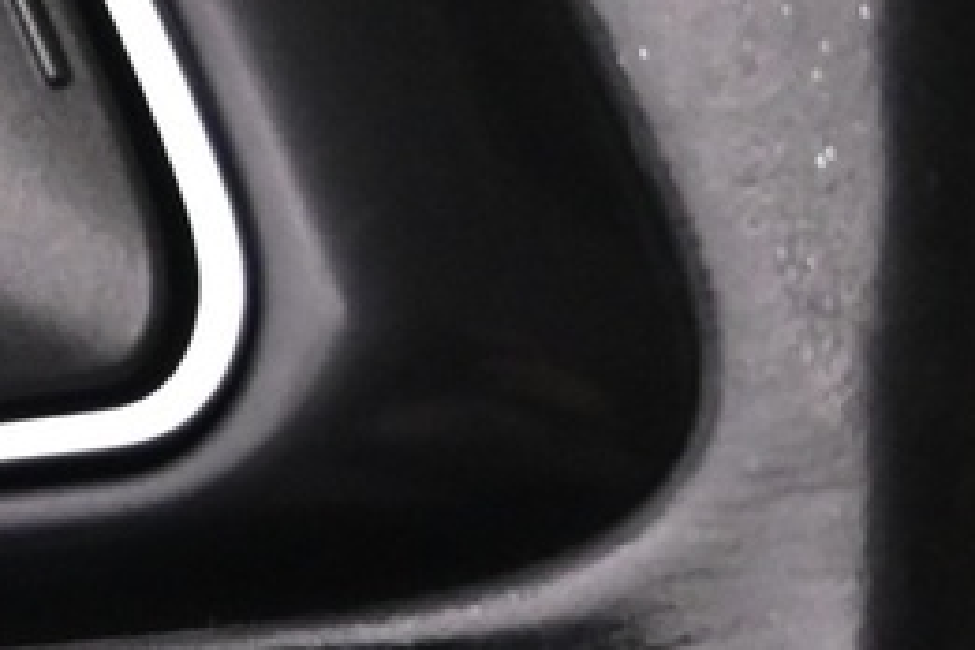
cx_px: -523
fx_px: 4035
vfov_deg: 9.2
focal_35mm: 149
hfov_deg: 13.0
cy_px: 553
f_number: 3.5
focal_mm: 16
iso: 2500
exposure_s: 1/25
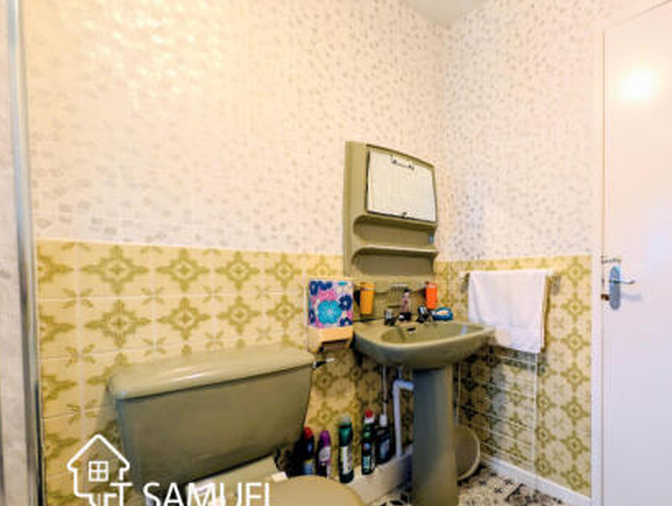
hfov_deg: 87.1
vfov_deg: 74.4
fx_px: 331
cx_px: 458
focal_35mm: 17
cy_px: 290
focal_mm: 2.23
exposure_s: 1/17.3
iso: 206
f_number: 1.95
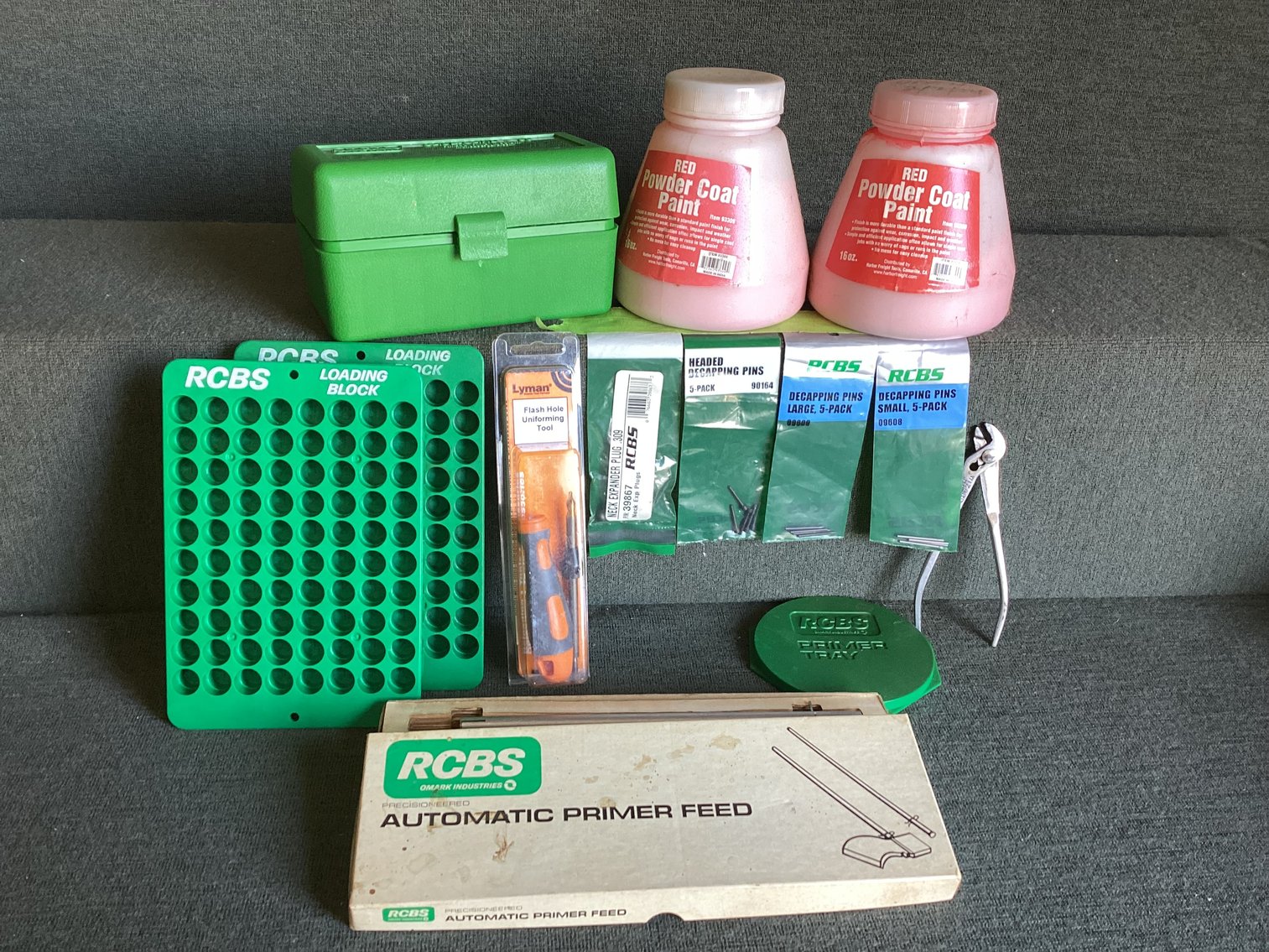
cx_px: 634
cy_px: 476
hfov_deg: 58.3
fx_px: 1137
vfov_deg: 45.4
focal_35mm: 31
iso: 100
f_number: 2.4
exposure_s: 1/50
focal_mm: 3.3
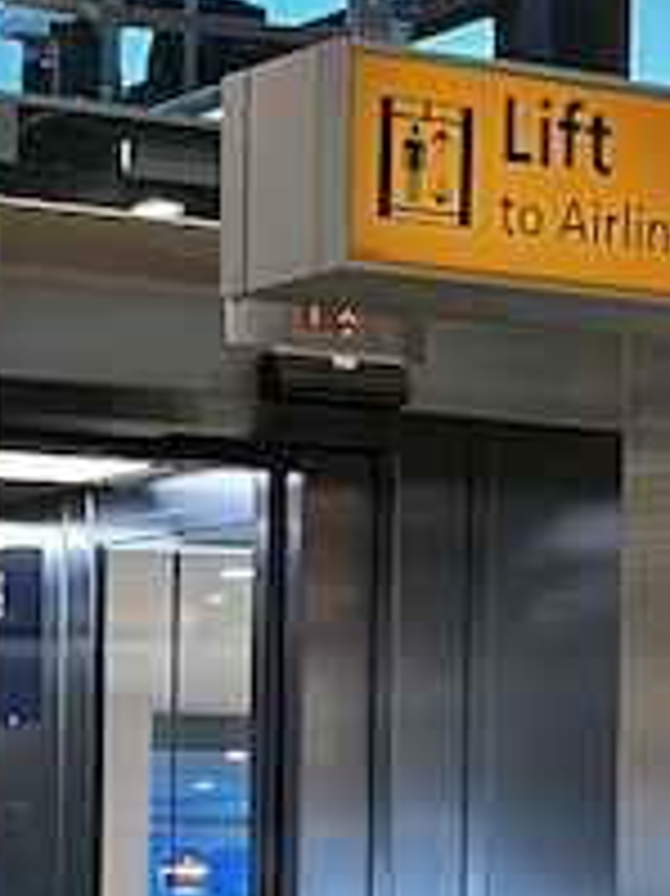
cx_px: -499
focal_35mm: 134
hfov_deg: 10.5
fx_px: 3462
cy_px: 1054
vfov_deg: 14.3
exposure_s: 1/50
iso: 125
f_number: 1.6
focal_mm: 5.1
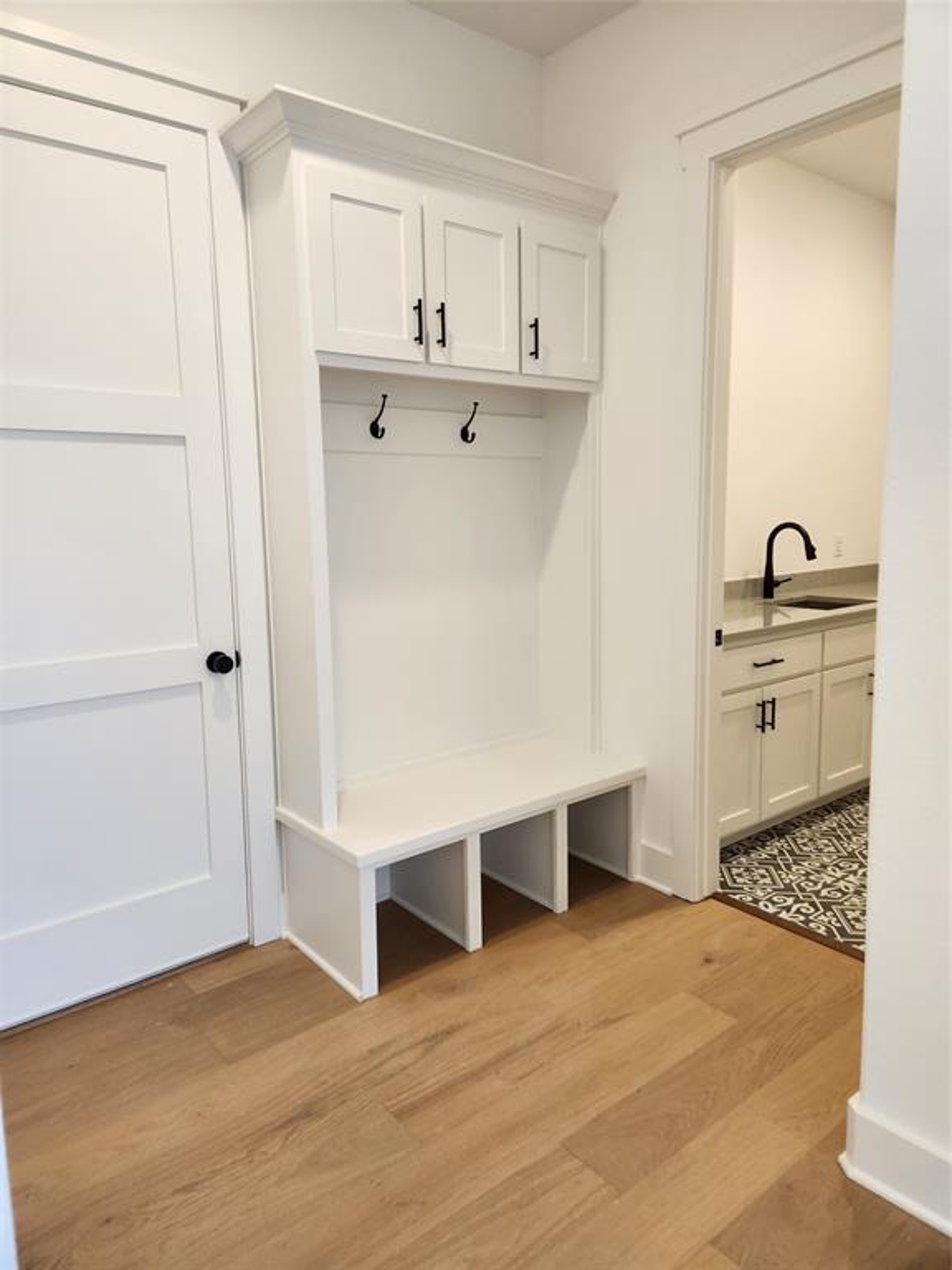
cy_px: 635
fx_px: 843
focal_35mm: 23
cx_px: 476
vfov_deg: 73.9
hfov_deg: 58.9
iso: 200
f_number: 1.8
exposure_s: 1/120
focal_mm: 5.4
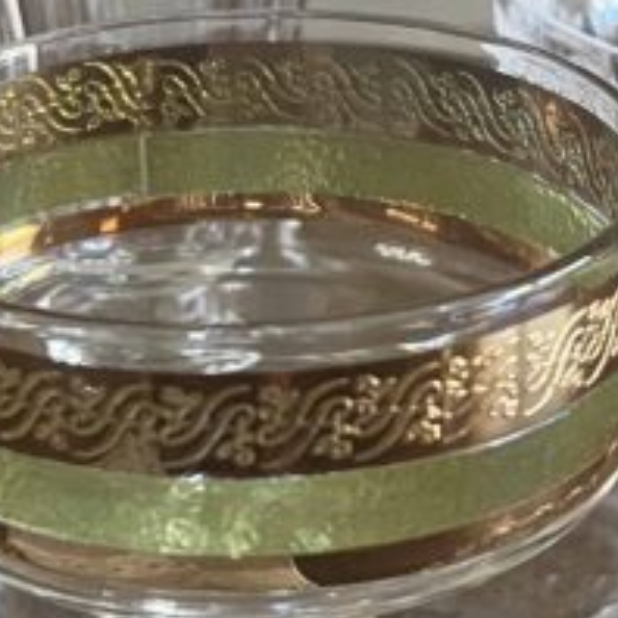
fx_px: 2404
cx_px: 206
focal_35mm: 119
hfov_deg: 14.6
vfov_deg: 14.6
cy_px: 421
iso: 250
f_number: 1.5
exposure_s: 1/60
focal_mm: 5.7
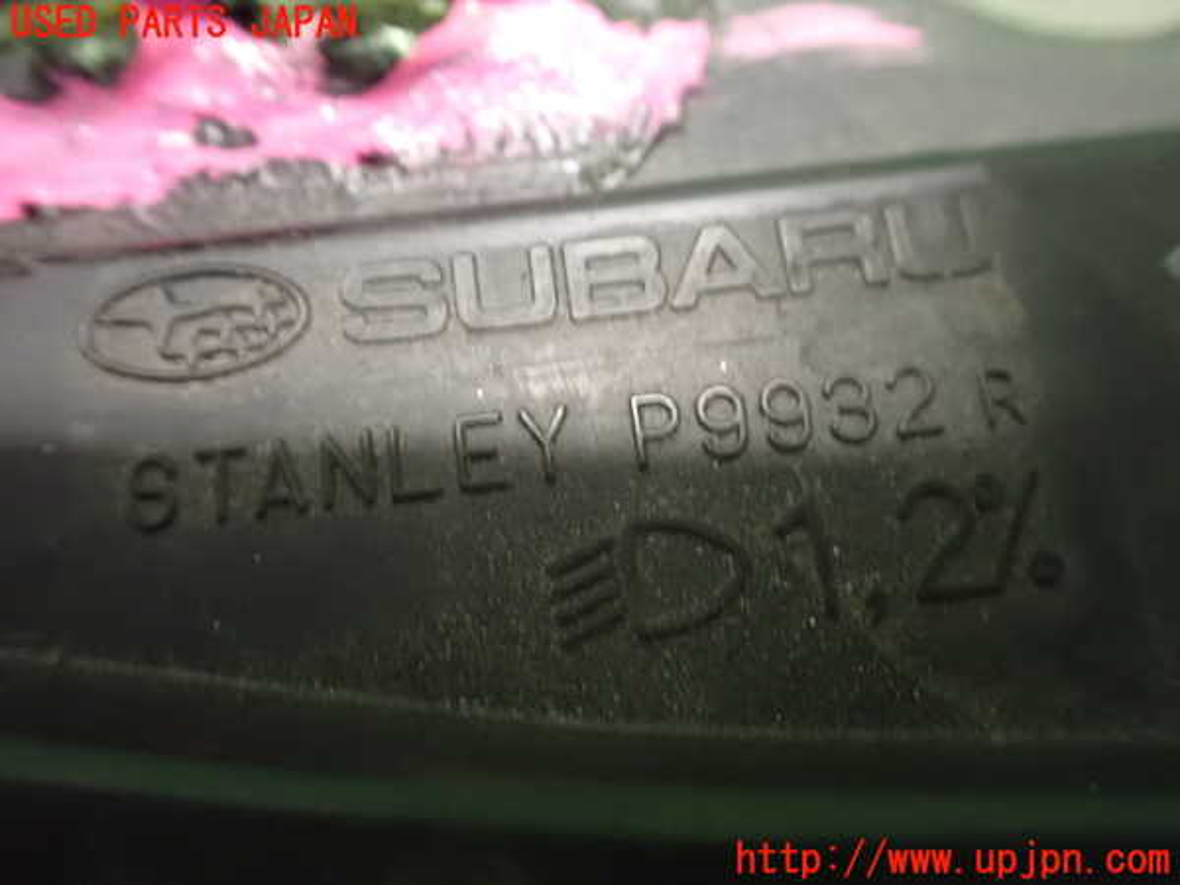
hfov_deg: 60.0
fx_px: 1023
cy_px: 442
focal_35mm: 30
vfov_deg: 46.8
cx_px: 590
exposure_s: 1/25
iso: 1600
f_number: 2.3
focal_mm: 5.4
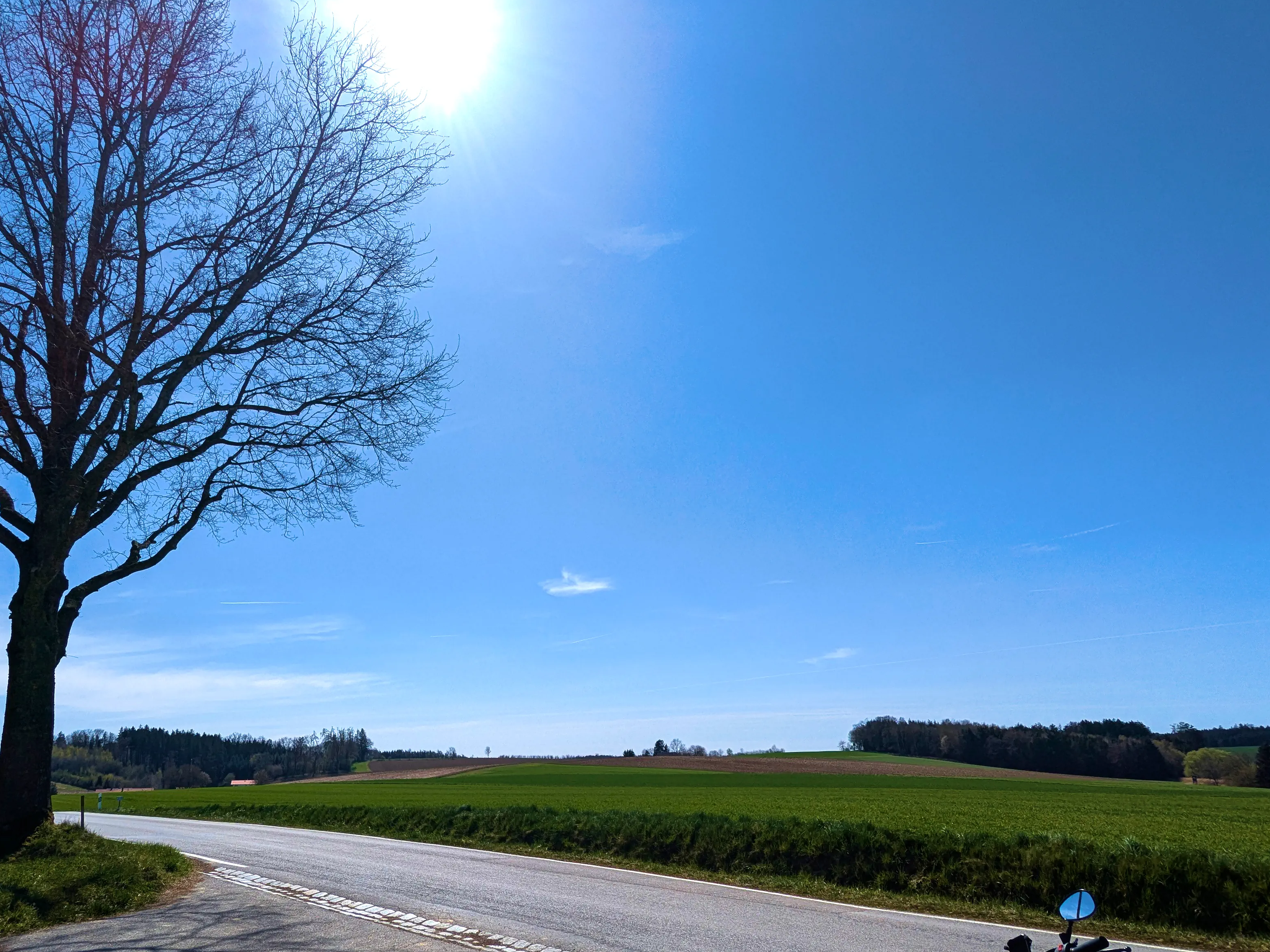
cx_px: 557
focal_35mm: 21
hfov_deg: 78.6
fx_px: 770
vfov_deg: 62.9
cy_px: 567
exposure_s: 1/4425
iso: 70
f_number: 2.2
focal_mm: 2.35
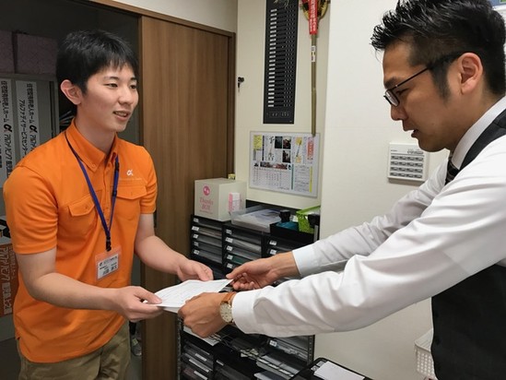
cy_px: 190
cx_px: 253
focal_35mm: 28
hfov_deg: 63.4
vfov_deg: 49.8
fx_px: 409
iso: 25
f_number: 1.8
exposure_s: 1/40
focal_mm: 3.99
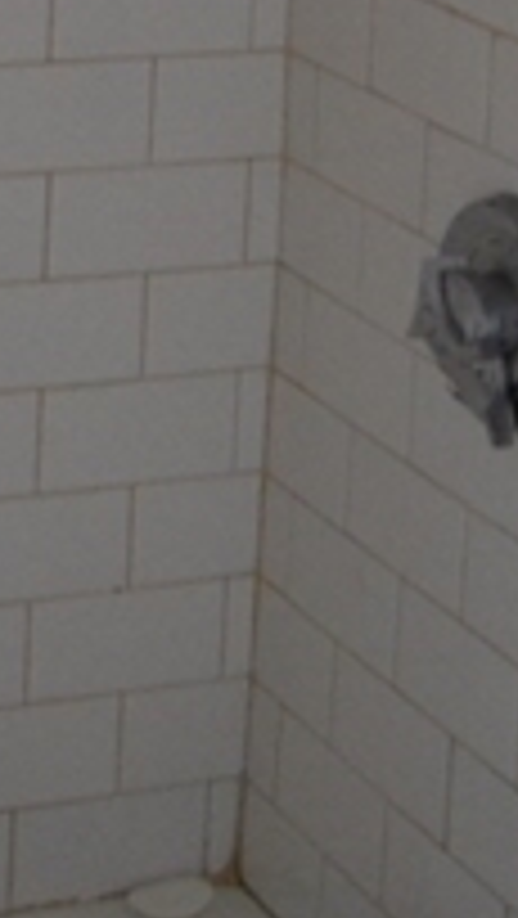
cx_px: -216
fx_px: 3169
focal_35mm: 130
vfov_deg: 15.3
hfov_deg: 9.1
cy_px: -432
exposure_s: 1/60
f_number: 3.5
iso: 1800
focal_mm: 22
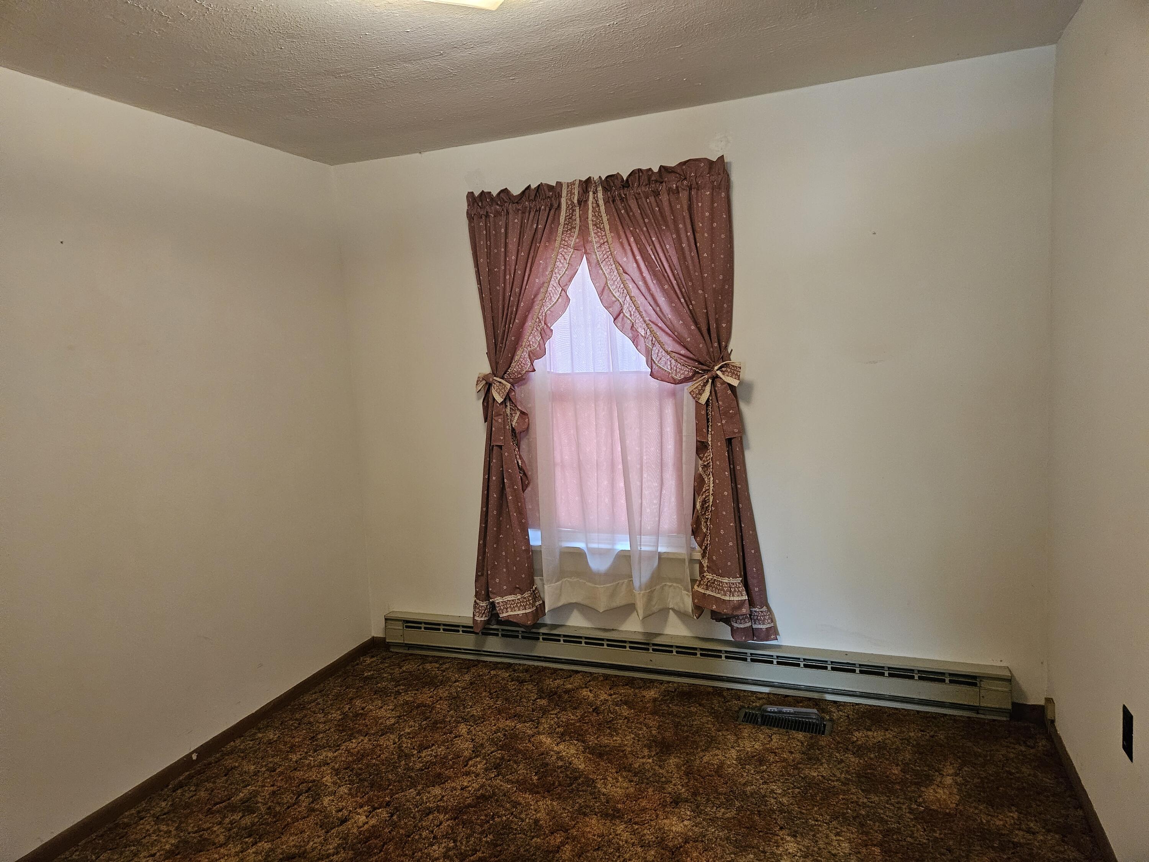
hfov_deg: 73.9
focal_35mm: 23
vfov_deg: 58.9
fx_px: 763
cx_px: 574
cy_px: 431
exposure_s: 1/120
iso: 1000
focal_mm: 5.4
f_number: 1.8
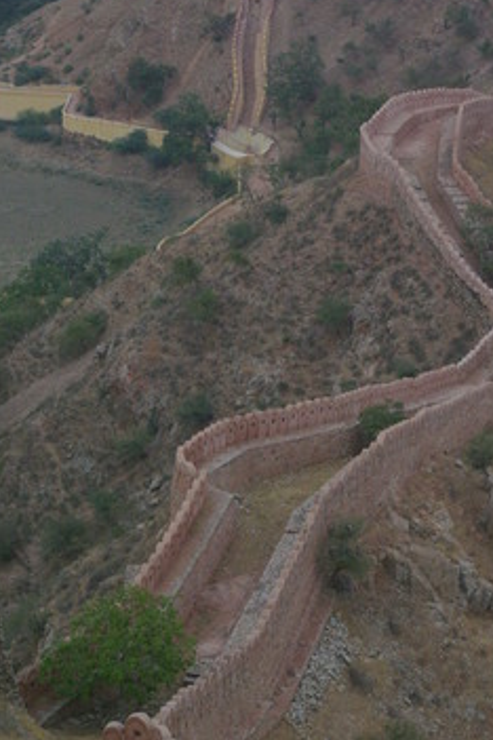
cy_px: 441
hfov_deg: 12.1
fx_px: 2315
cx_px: 314
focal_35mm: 113
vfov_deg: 18.1
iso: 800
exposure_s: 1/125
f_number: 9.5
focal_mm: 55
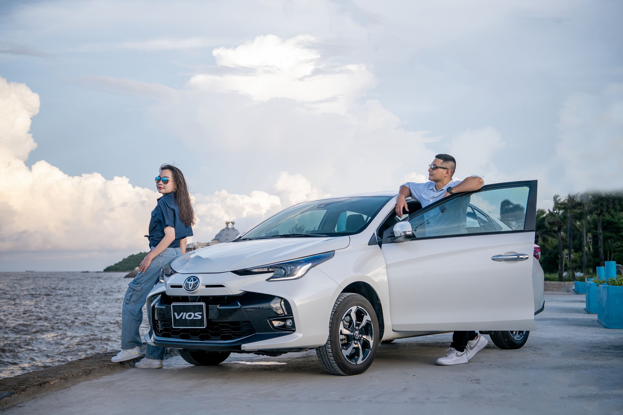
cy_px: 208
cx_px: 312
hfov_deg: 39.6
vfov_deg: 27.0
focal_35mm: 50
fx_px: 865
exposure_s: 1/200
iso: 500
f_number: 4
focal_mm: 50
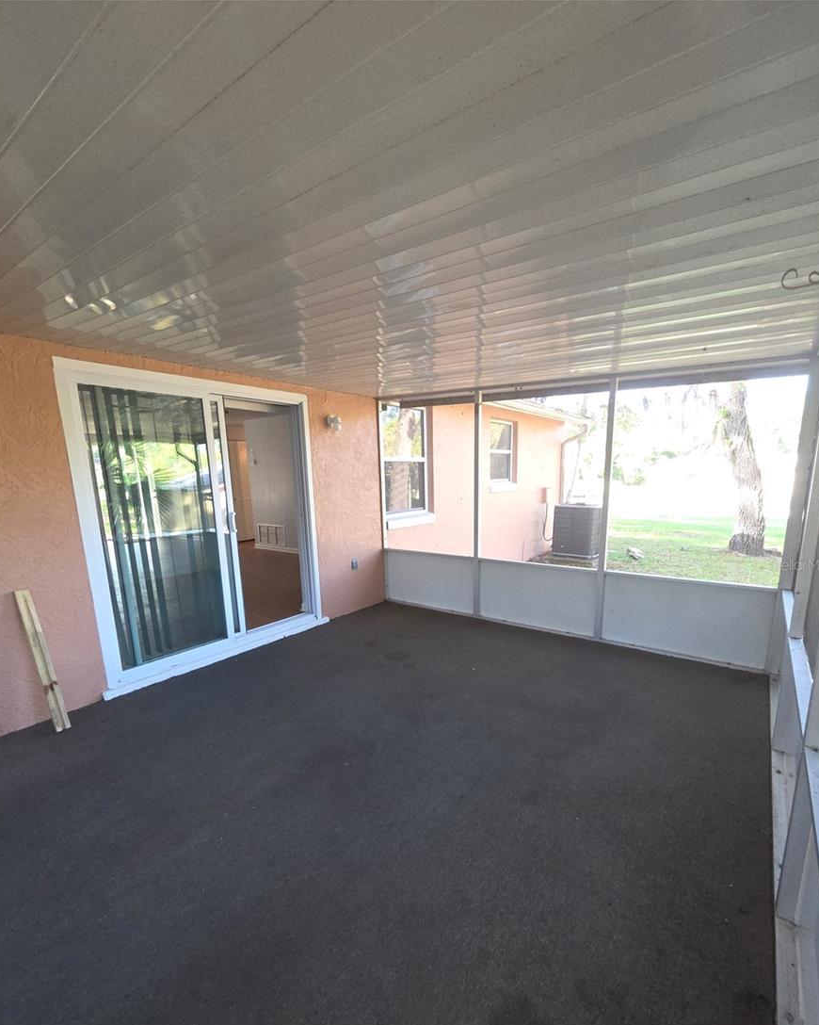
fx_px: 424
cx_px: 412
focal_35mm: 14
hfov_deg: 88.0
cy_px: 564
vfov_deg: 100.4
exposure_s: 1/60
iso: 160
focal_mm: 2.2
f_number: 2.2
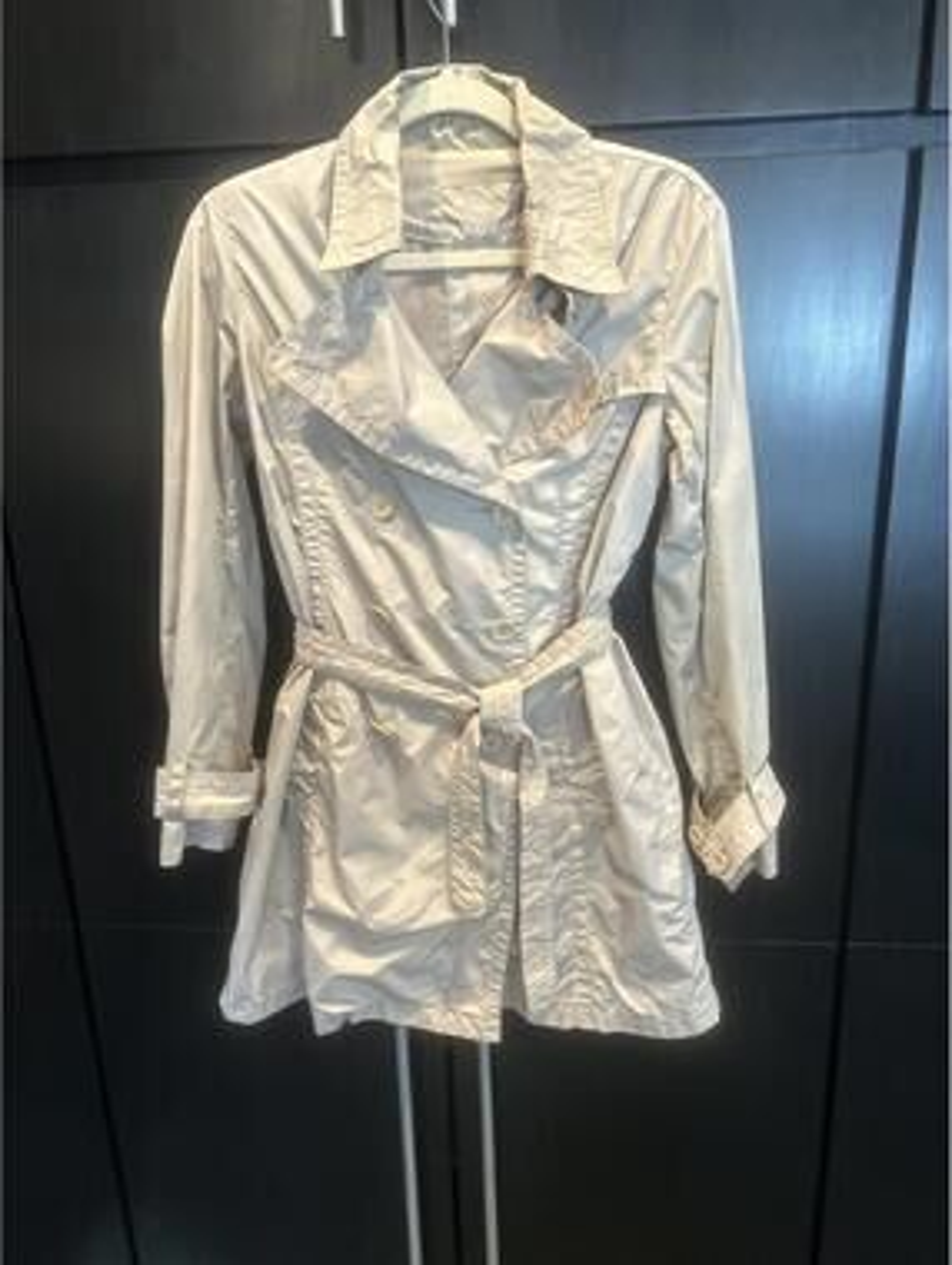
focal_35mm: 26
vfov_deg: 67.2
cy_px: 632
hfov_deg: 53.2
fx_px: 951
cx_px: 476
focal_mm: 5.7
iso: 200
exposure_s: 1/60
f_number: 1.5
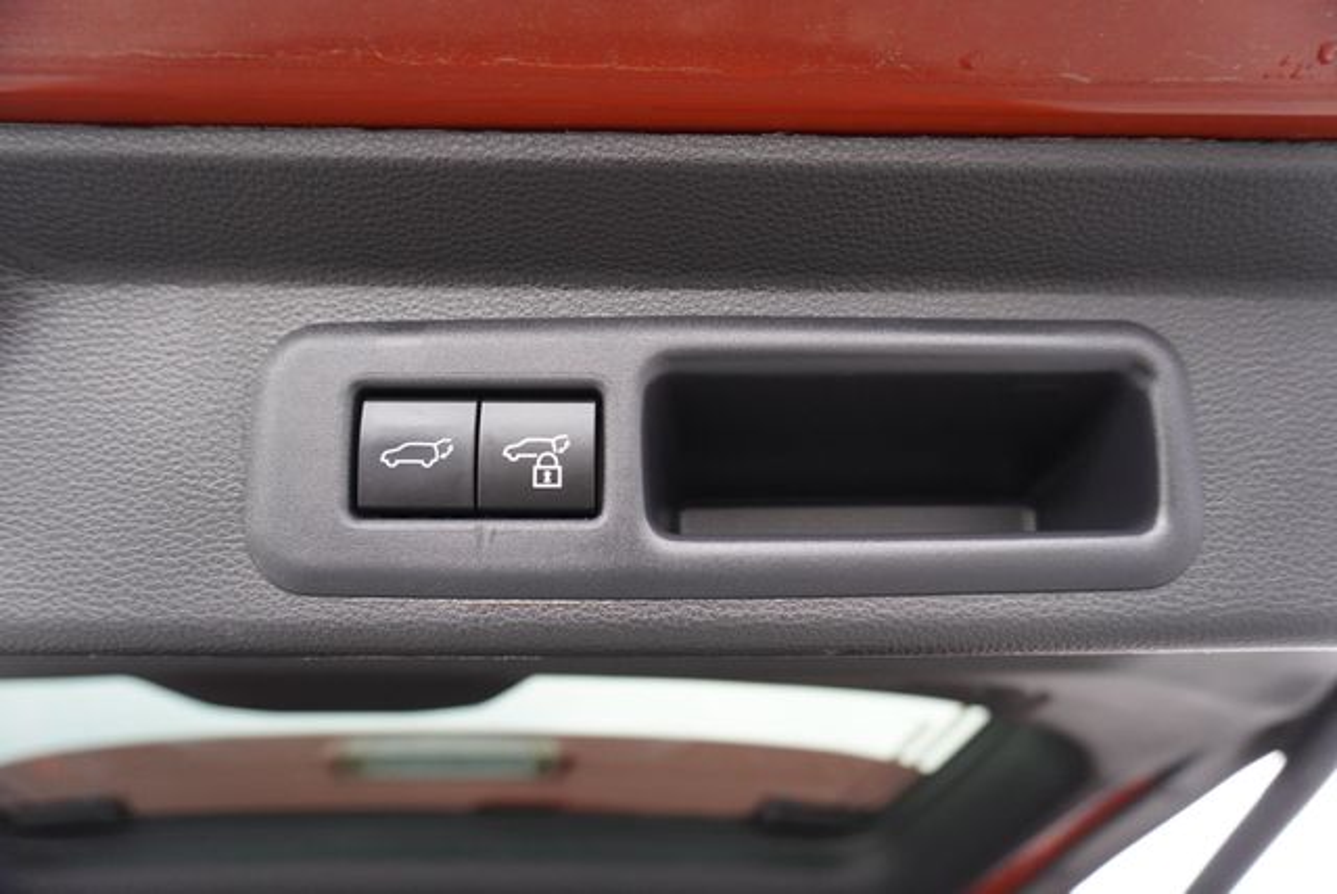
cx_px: 668
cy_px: 447
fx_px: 892
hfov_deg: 73.7
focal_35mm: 24
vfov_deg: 53.2
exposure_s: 1/160
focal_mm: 16
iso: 1250
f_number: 4
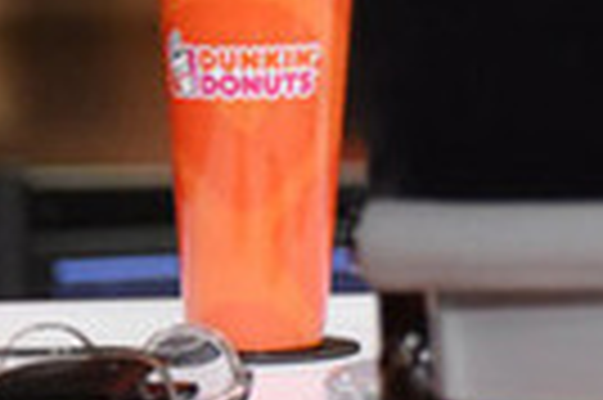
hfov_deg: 1.3
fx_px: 26282
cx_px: 1548
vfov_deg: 0.9
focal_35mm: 1571
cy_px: -706
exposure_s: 1/400
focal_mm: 270
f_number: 5
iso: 5000
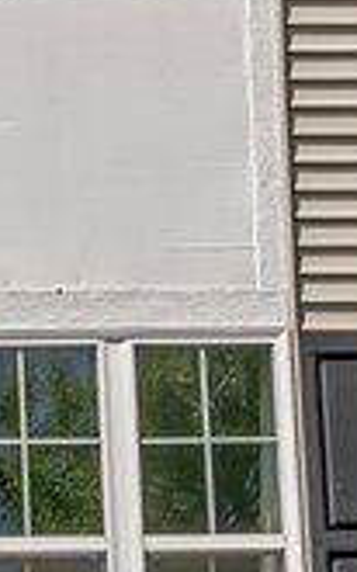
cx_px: -334
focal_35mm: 160
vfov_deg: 12.5
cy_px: 849
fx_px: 2493
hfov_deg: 7.9
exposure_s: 1/320
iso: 500
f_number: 9
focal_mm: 16
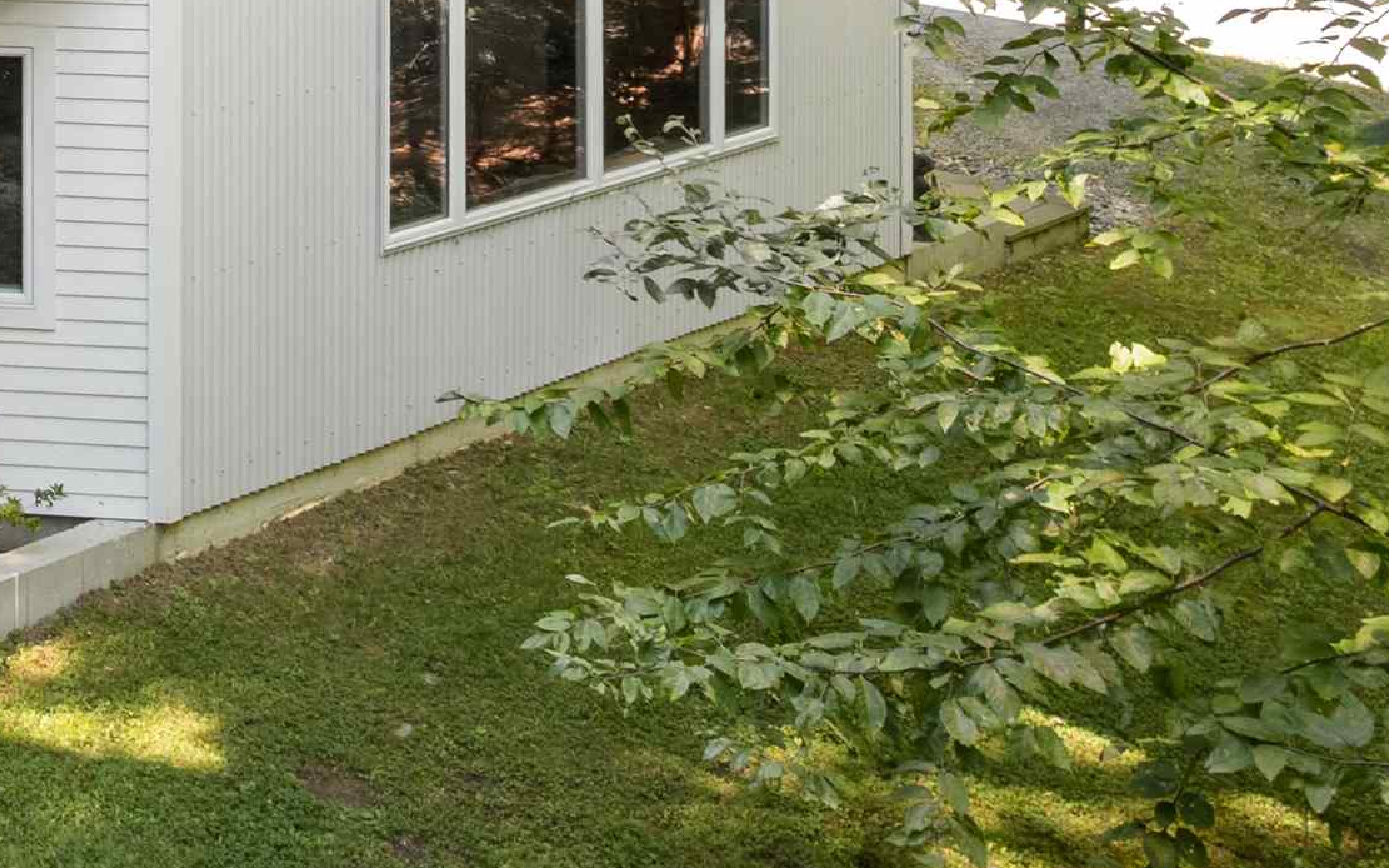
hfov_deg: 27.7
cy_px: -215
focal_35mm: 62
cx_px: -396
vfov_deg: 19.5
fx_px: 2347
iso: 100
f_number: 2.8
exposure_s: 1/50
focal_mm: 8.38
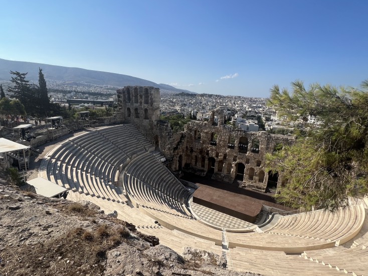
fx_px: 181
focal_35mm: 17
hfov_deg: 91.0
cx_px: 185
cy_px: 138
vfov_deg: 74.8
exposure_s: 1/1647
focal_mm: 1.57
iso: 32
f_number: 1.8
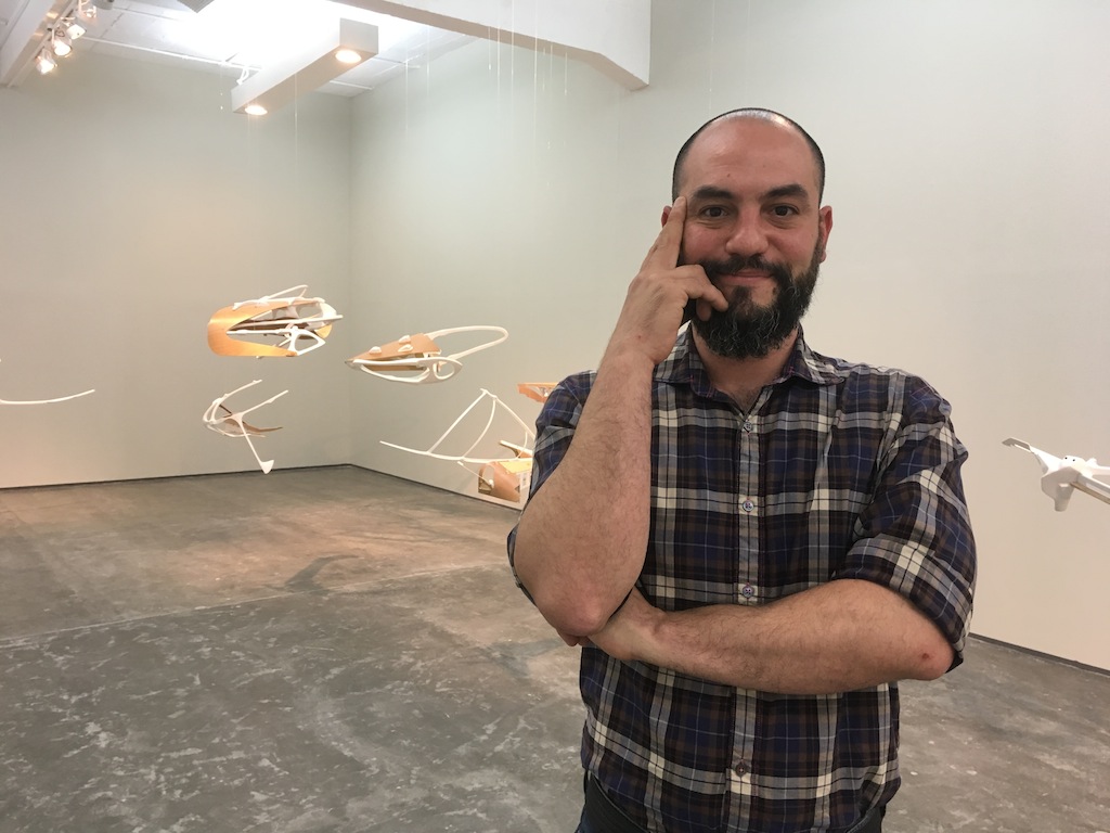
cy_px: 416
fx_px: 930
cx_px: 555
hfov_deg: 61.7
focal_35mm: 29
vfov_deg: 48.2
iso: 80
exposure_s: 1/30
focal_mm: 4.15
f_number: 2.2
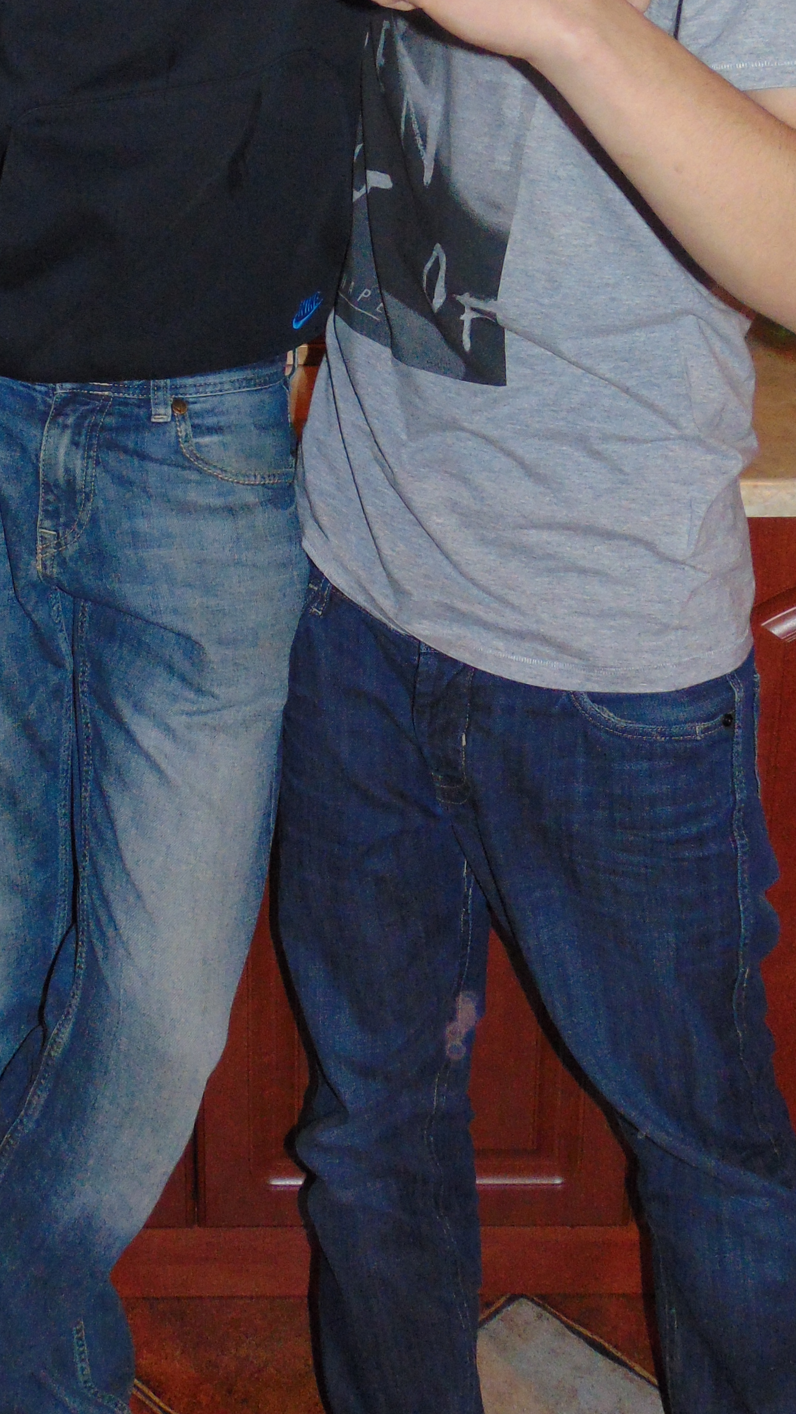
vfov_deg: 39.4
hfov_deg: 23.4
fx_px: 1913
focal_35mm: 51
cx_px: 264
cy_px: 339
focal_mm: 4.5
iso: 200
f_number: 3
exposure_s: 1/30
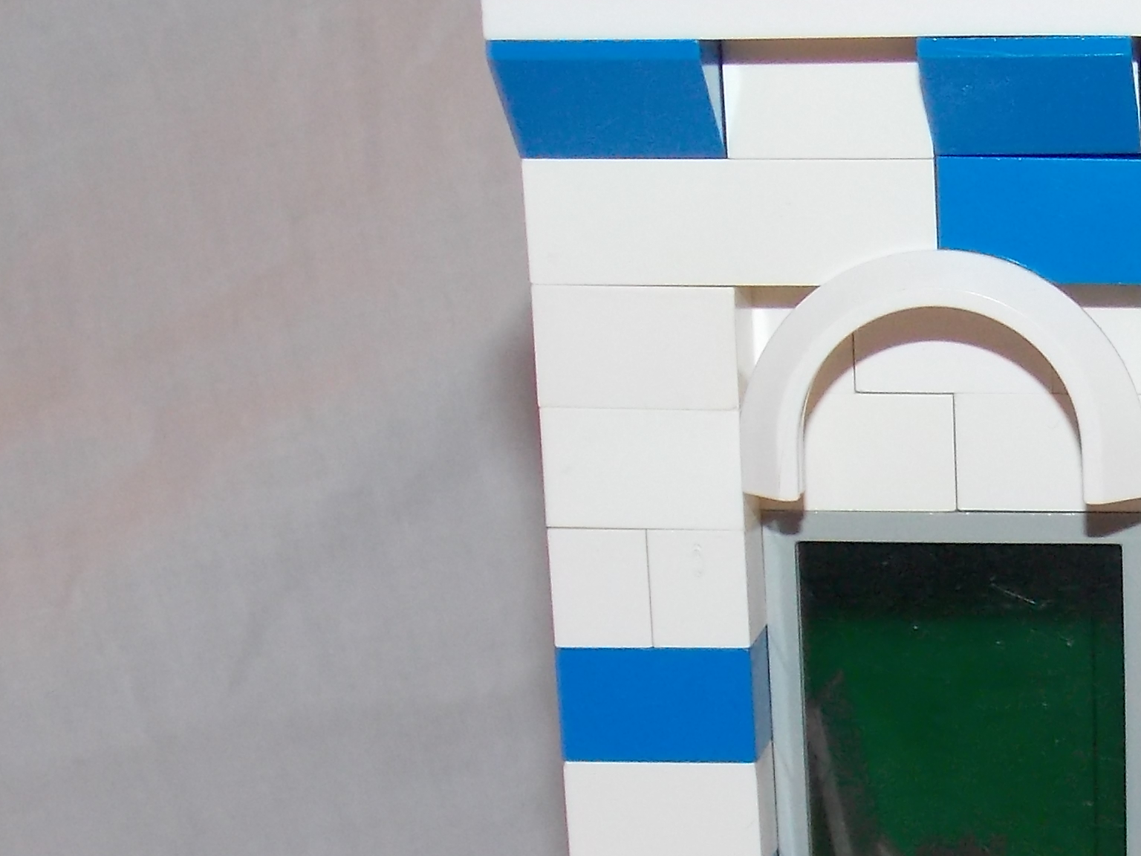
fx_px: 3362
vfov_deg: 14.1
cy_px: 995
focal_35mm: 102
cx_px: 1345
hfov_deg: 18.3
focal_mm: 6.1
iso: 200
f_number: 3.4
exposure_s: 1/30
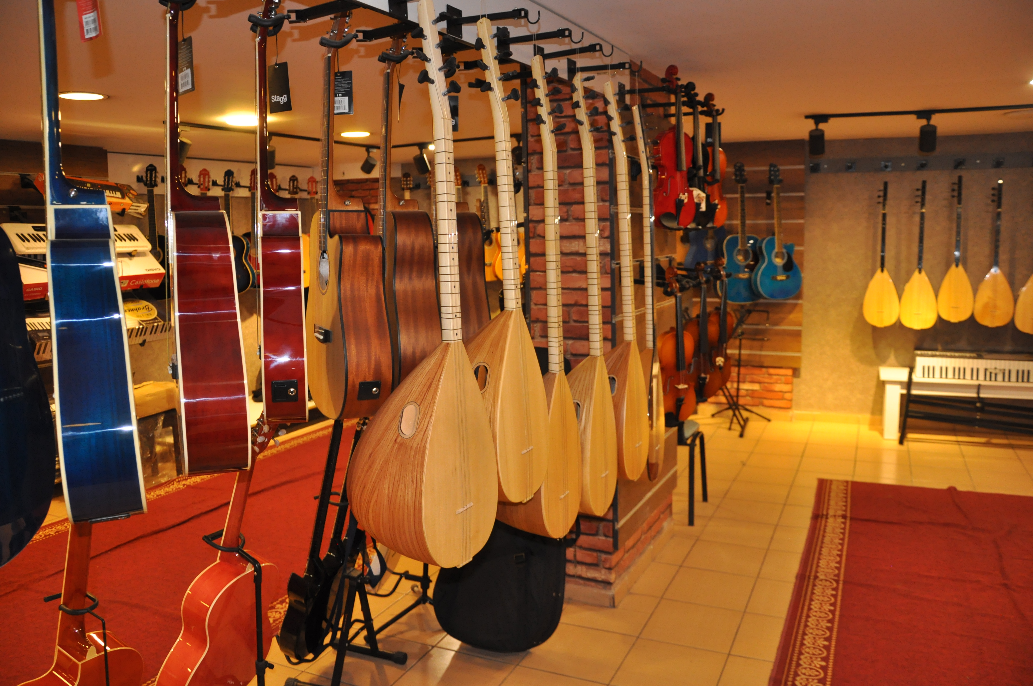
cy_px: 343
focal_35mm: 27
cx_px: 516
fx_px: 774
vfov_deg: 47.8
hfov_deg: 67.4
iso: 800
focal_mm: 18
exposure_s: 1/60
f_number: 3.5
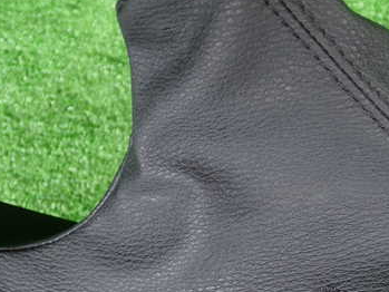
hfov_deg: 34.3
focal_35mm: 55
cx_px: 288
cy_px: 199
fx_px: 618
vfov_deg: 26.4
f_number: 2.4
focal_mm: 5.79
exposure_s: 1/30
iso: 200
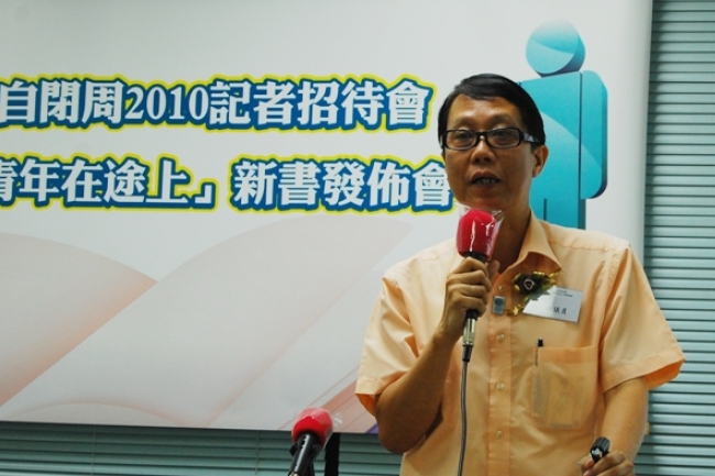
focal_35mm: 82
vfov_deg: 16.5
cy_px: 238
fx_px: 1638
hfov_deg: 24.6
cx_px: 358
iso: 400
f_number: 5.6
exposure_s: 1/50
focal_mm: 55
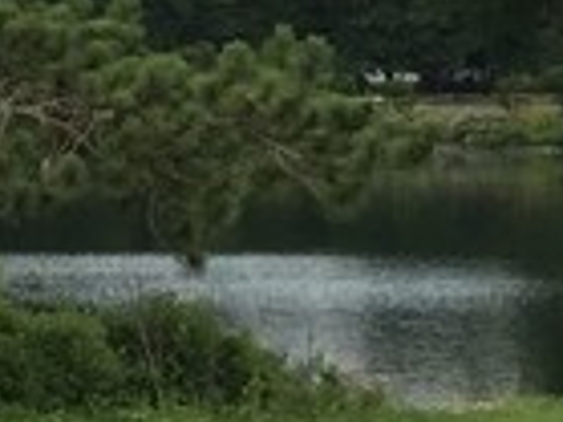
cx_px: -1175
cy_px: -138
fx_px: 3478
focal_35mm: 214
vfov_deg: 6.9
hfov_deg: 7.9
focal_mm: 4.15
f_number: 2.2
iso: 32
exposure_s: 1/549
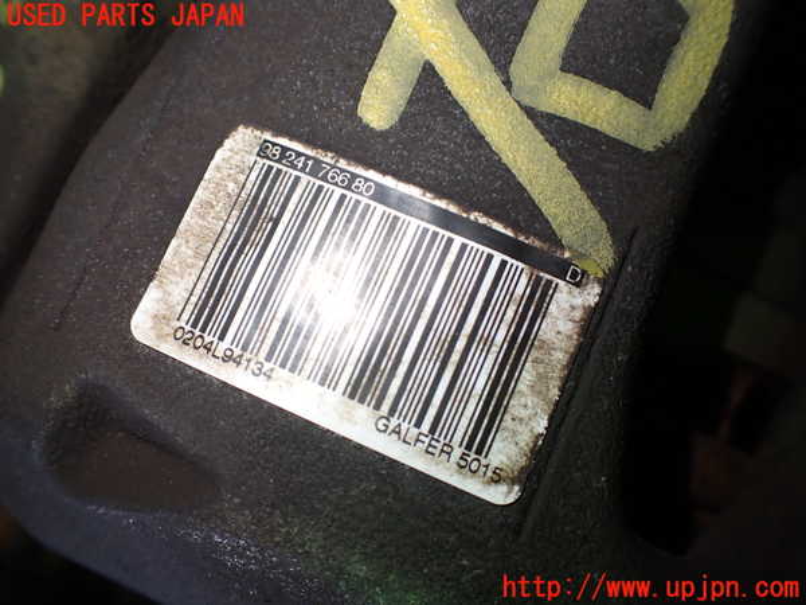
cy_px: 302
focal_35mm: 30
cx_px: 403
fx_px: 699
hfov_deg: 60.0
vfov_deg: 46.8
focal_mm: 5.4
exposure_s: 1/125
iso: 160
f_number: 2.3
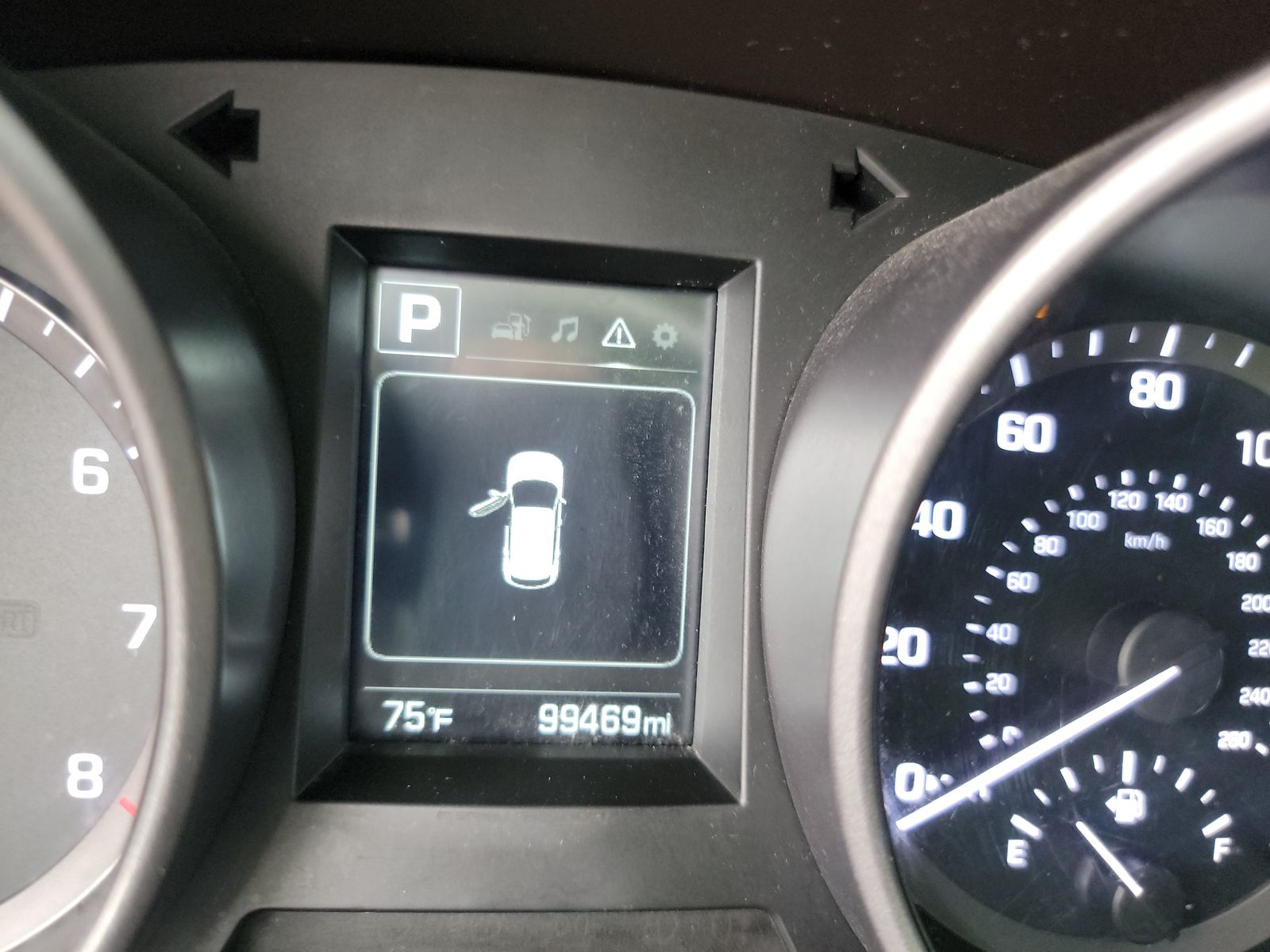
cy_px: 476
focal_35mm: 24
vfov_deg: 56.8
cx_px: 635
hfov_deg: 71.6
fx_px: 881
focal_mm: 6.7
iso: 881
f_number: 1.8
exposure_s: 1/59
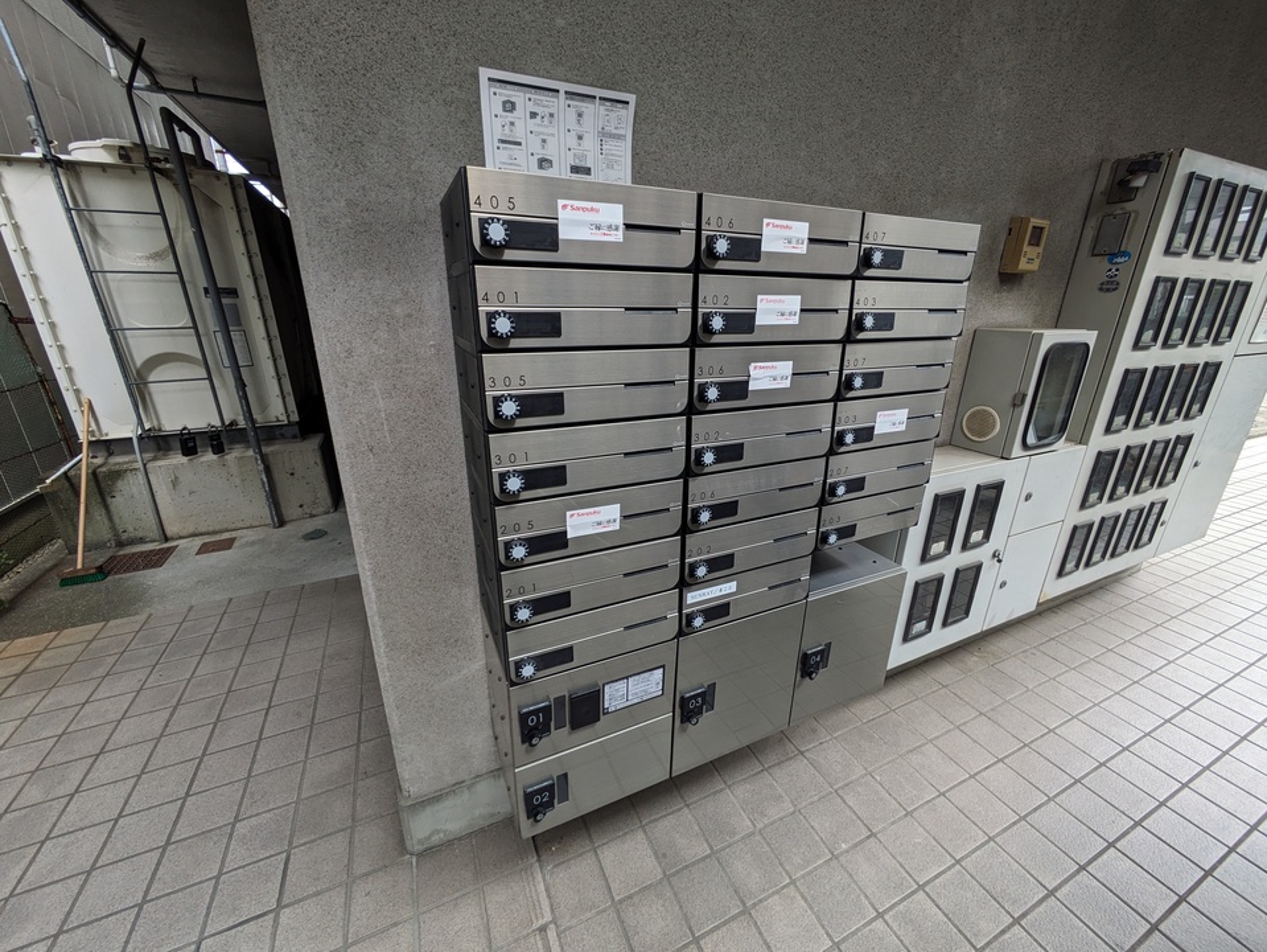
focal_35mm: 14
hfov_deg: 102.0
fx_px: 513
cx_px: 634
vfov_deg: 85.7
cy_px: 476
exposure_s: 1/270
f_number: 2.2
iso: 48
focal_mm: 1.83
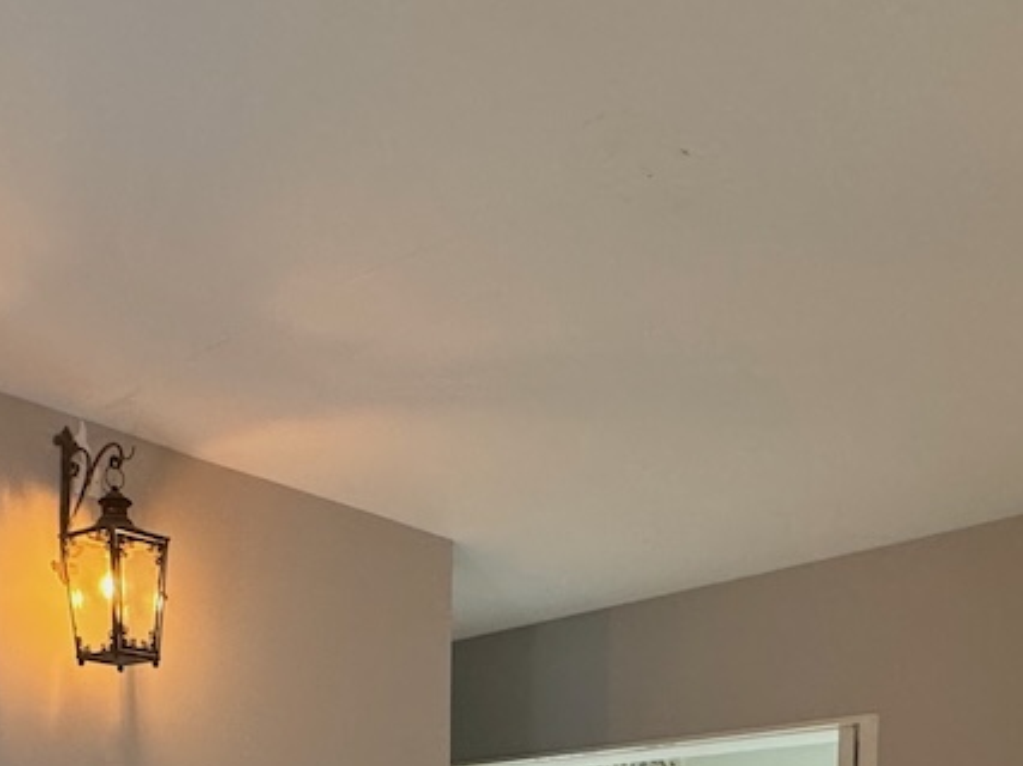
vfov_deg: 28.3
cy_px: 991
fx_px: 1241
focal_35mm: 42
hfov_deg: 44.0
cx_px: 316
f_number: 2.2
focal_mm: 2.22
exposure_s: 1/50
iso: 320
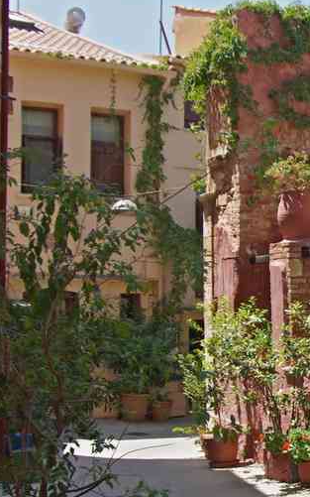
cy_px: 288
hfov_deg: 19.4
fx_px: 852
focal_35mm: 63
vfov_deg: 32.4
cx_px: 378
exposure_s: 1/200
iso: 200
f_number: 5
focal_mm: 20.6
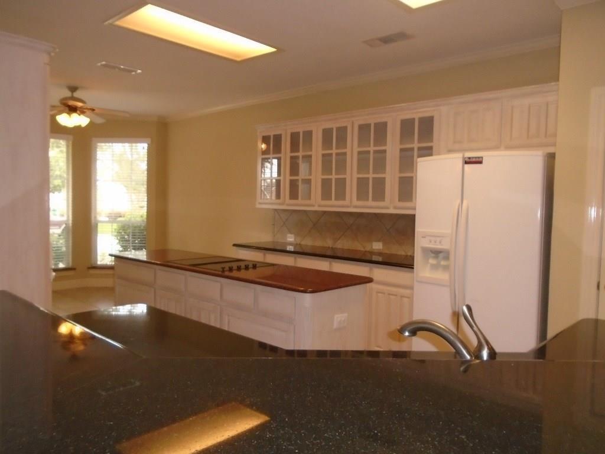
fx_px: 454
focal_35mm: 26
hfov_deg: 67.3
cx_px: 302
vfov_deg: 53.1
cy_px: 227
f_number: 3.2
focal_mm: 4.6
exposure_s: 1/125
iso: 400
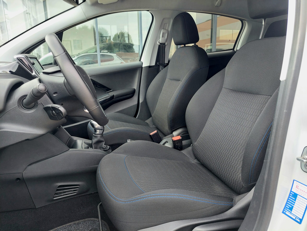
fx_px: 222
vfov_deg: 54.9
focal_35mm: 25
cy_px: 116
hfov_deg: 69.4
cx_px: 154
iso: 64
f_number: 1.8
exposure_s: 1/100
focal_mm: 5.23
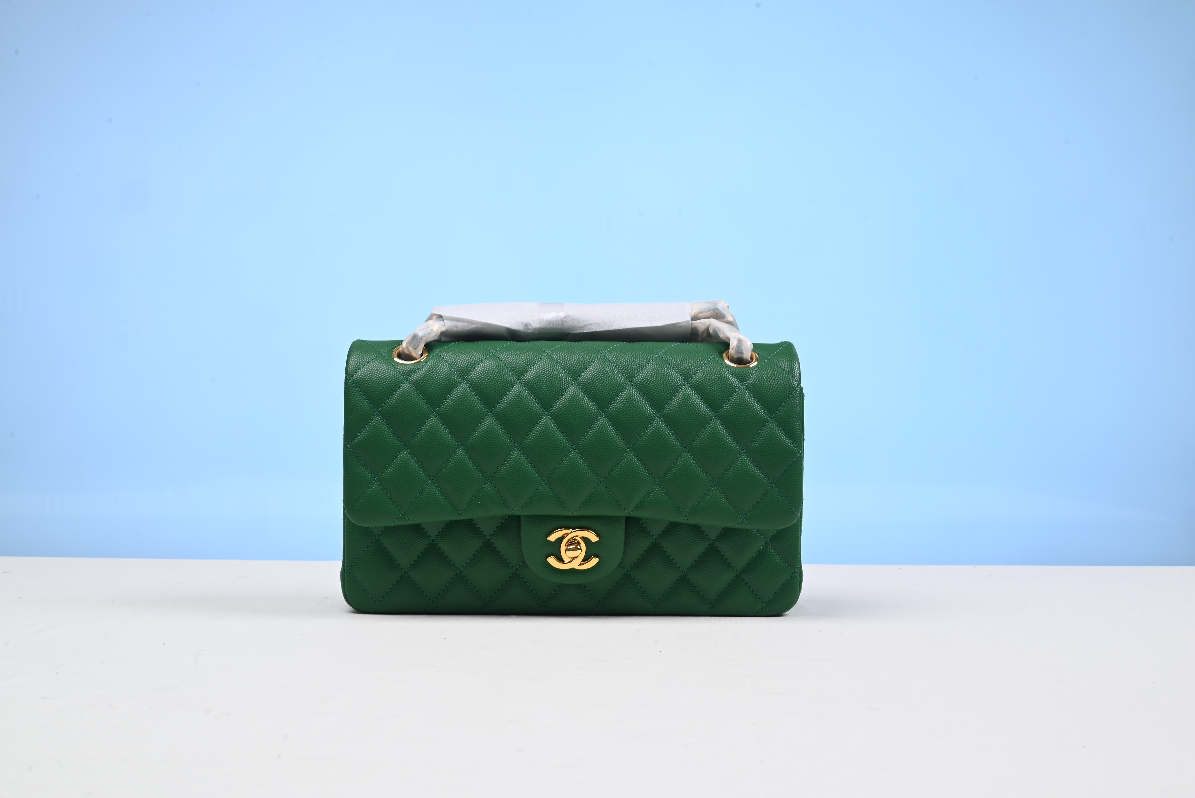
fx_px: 1328
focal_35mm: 40
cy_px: 399
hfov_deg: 48.4
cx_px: 598
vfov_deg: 33.4
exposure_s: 1/2.5
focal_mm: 40
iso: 100
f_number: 16
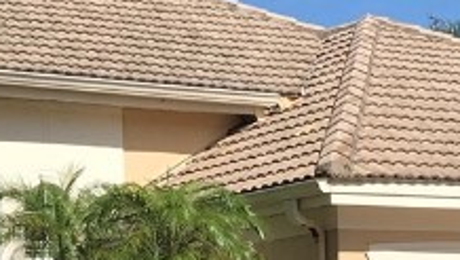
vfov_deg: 8.4
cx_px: 40
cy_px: 368
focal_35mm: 143
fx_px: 1746
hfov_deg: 14.8
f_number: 1.8
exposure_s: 1/2398
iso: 20
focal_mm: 3.99
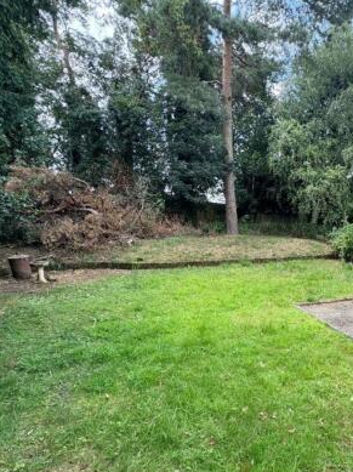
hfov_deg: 59.3
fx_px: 286
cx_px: 272
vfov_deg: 78.8
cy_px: 263
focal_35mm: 21
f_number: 2.2
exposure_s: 1/227
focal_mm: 2.22
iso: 40
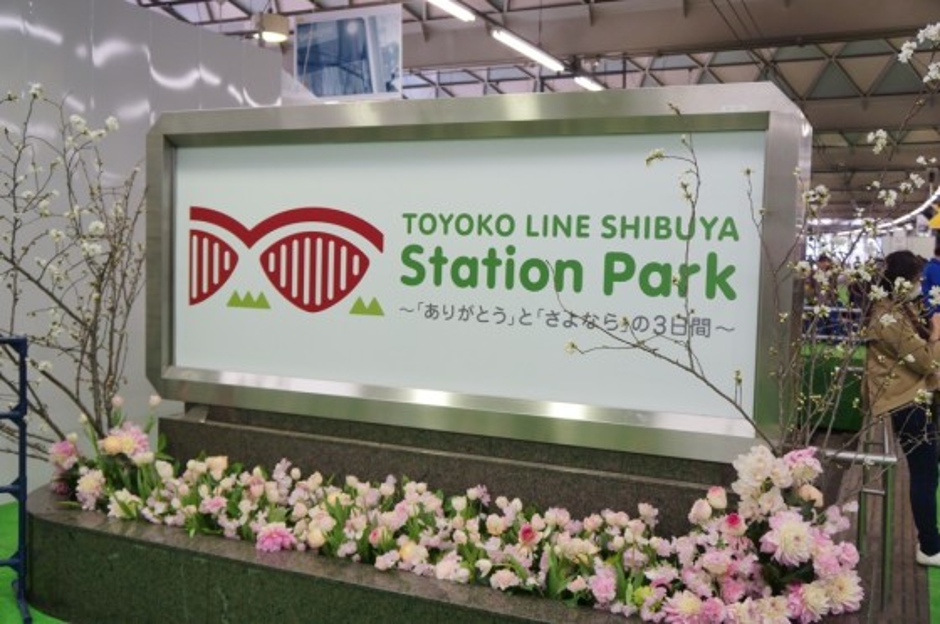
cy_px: 312
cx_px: 470
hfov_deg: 55.9
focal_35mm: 34
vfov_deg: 38.8
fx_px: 887
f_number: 4
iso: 320
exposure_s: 1/60
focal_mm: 23
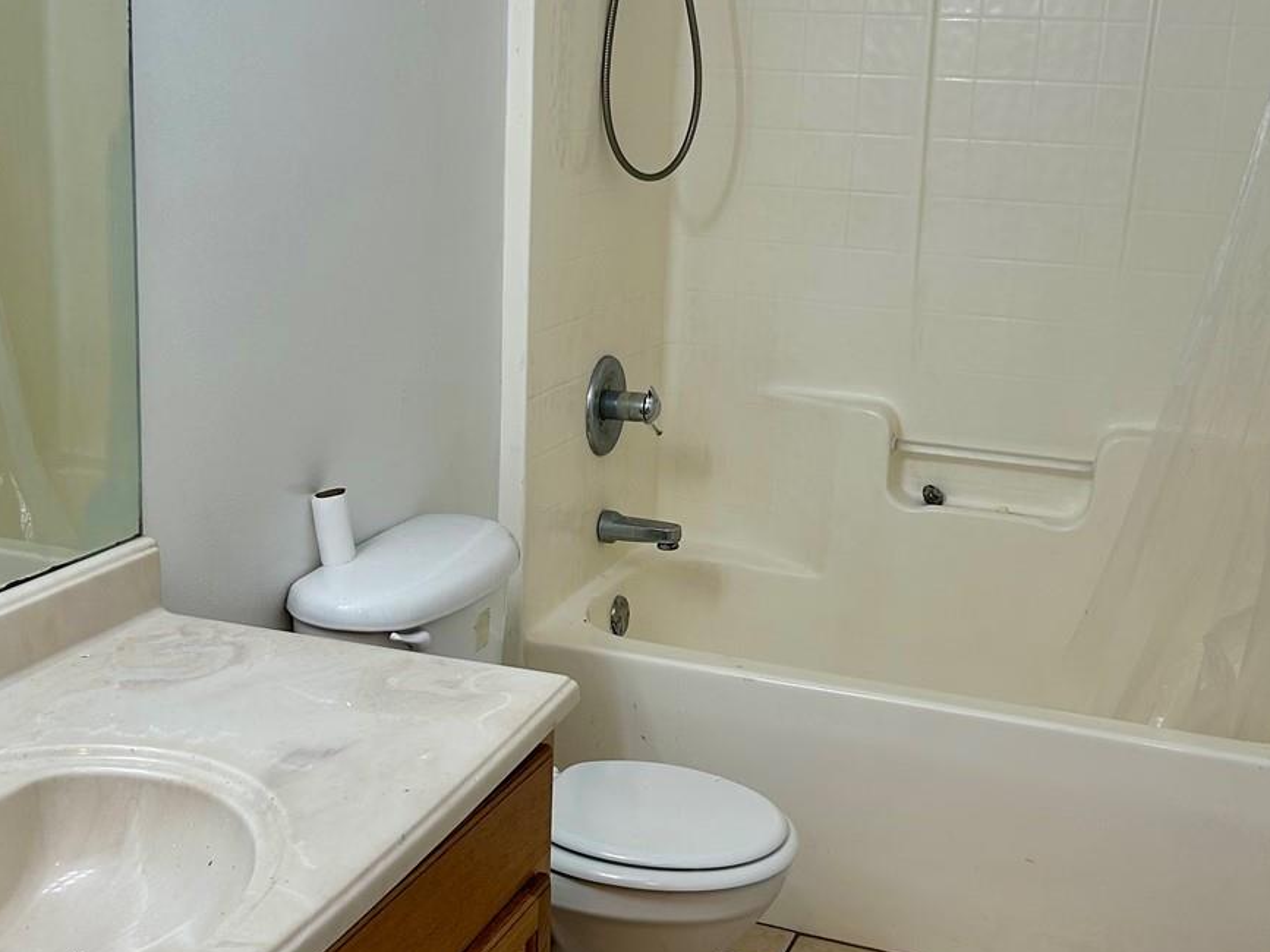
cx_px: 605
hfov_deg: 39.7
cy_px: 444
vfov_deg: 30.2
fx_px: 1761
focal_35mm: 48
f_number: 1.5
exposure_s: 1/120
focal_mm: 5.7
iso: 50
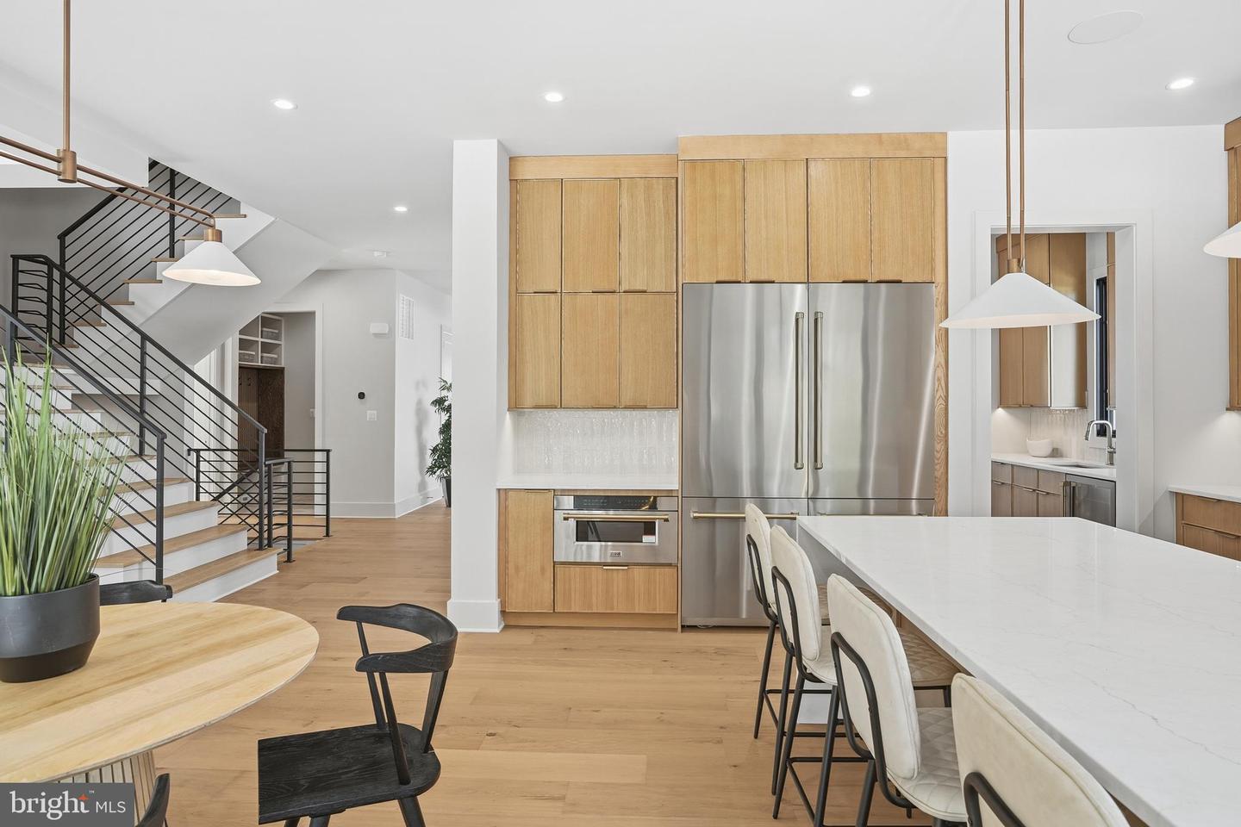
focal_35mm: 20
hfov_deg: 84.0
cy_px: 414
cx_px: 620
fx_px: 689
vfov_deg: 61.9
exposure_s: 1/200
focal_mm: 20
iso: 400
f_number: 8
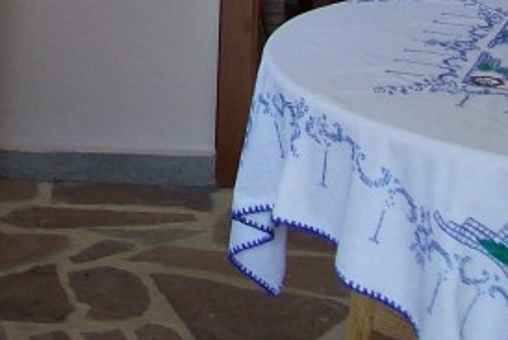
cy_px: -338
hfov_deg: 14.1
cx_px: -122
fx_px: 1977
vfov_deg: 9.2
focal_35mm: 140
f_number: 2.7
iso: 80
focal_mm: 6
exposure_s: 1/64.3
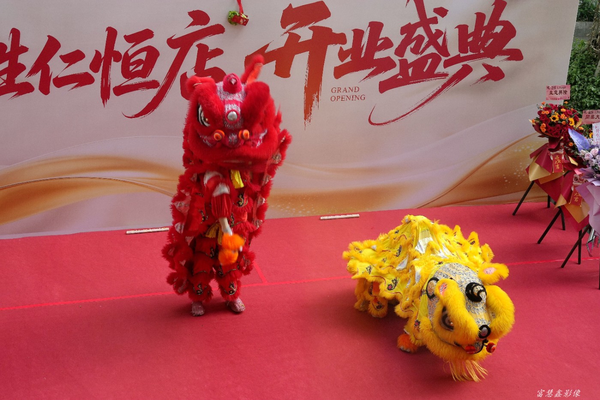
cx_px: 300
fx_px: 850
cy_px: 200
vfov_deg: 26.5
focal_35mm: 51
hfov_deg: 38.9
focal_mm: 51
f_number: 4
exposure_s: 1/160
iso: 125
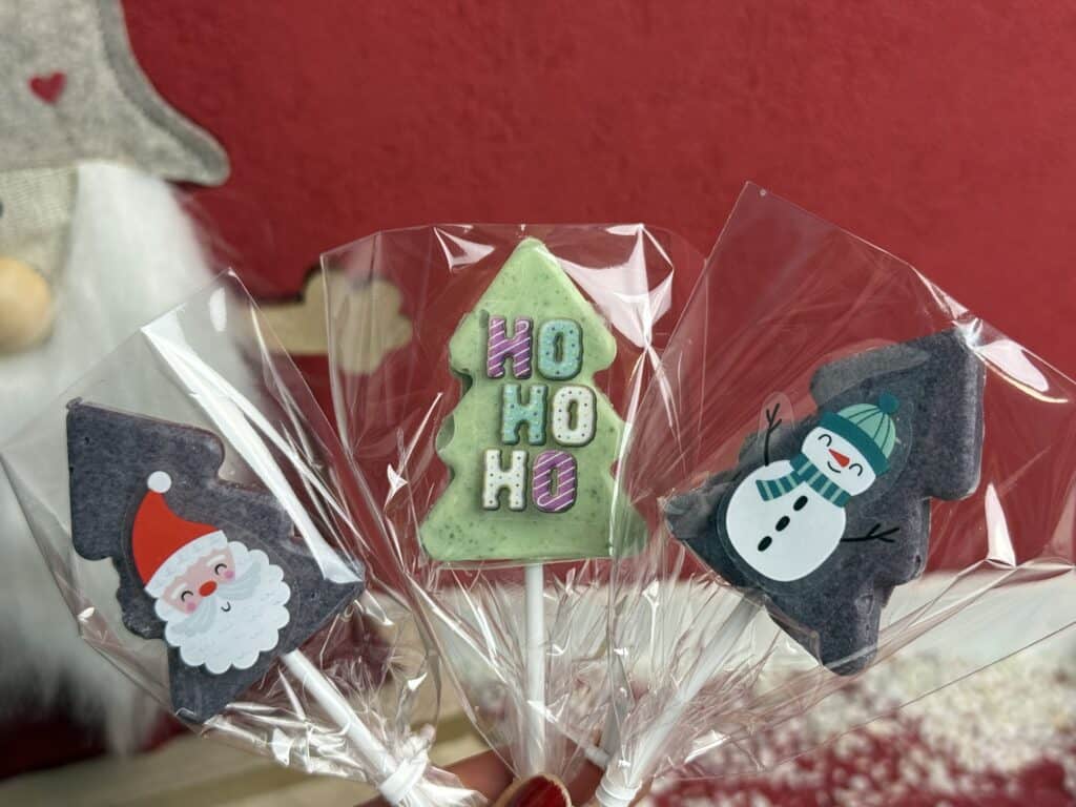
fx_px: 1492
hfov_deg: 39.7
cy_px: 404
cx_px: 538
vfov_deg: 30.3
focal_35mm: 48
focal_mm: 6.76
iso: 80
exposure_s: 1/100
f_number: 1.78
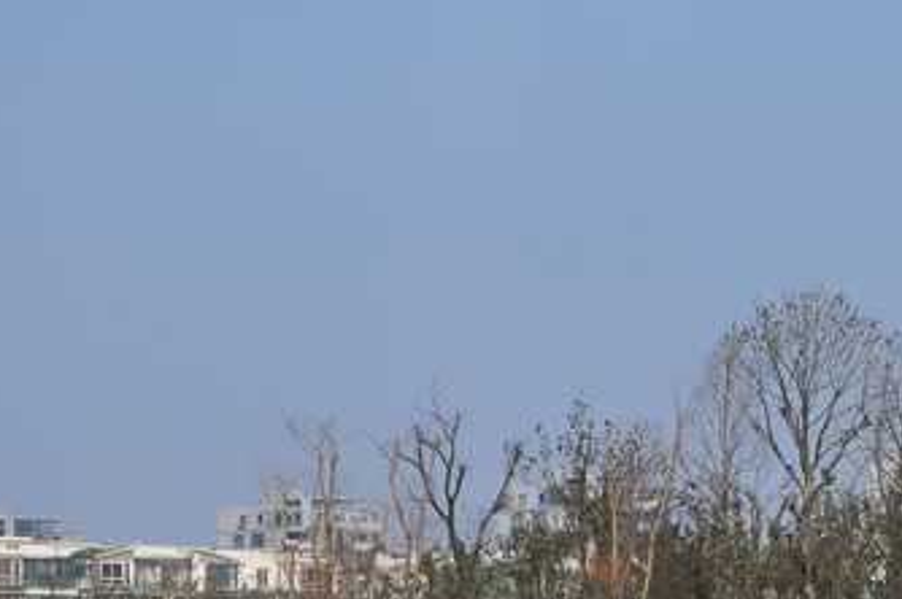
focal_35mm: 184
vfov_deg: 7.4
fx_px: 4606
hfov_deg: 11.0
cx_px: 1037
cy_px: 677
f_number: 6.3
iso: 200
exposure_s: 1/800
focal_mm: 40
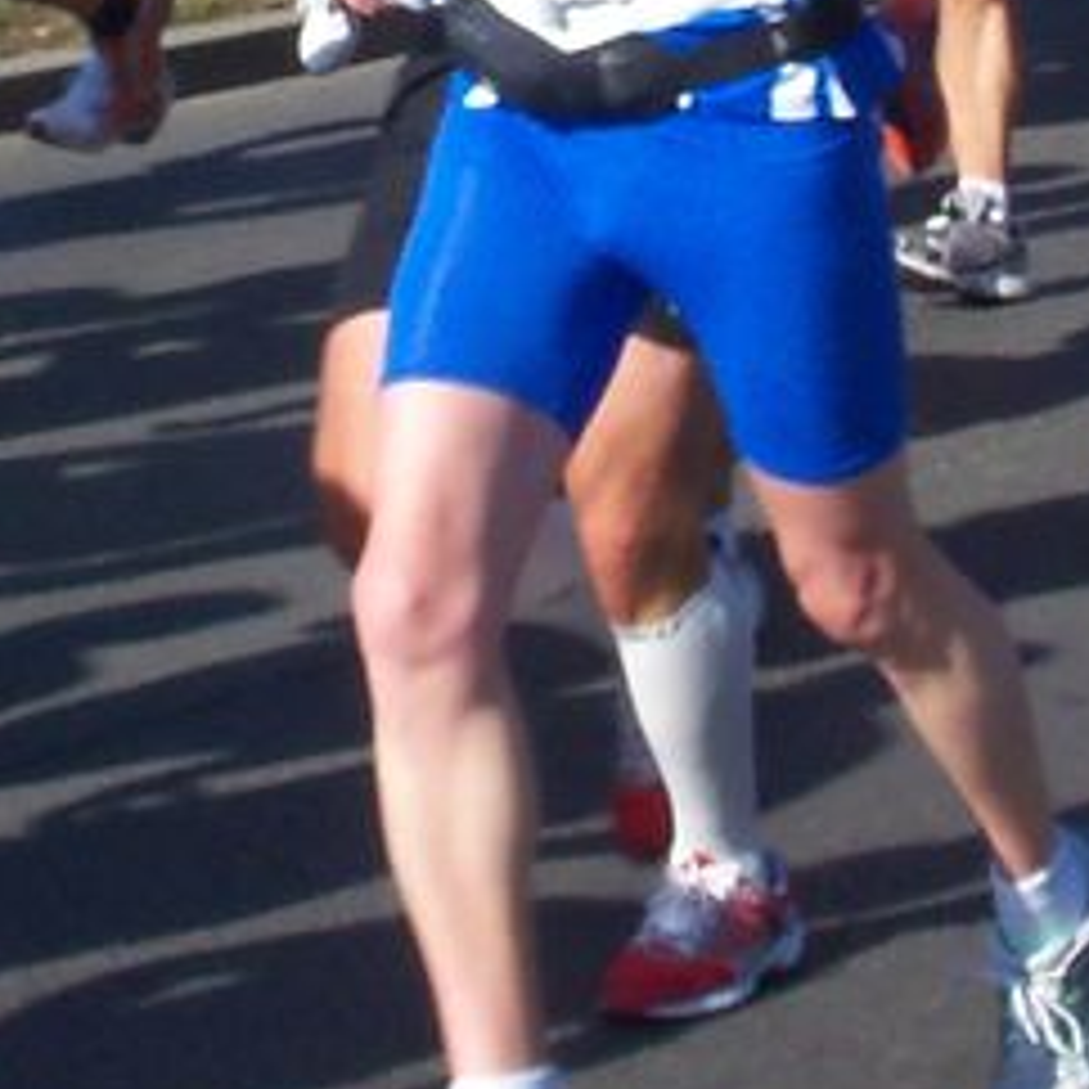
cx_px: 1724
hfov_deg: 15.5
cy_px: 124
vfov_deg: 16.8
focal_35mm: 102
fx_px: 3630
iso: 64
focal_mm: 6.3
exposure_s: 1/250
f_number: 5.5
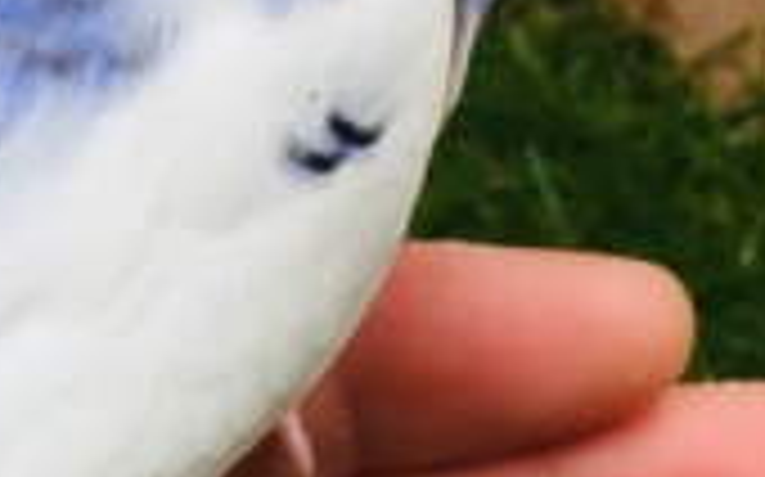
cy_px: 230
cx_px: -72
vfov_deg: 11.3
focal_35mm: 116
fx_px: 2417
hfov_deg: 17.4
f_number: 2.2
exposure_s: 1/40
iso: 32
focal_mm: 4.15
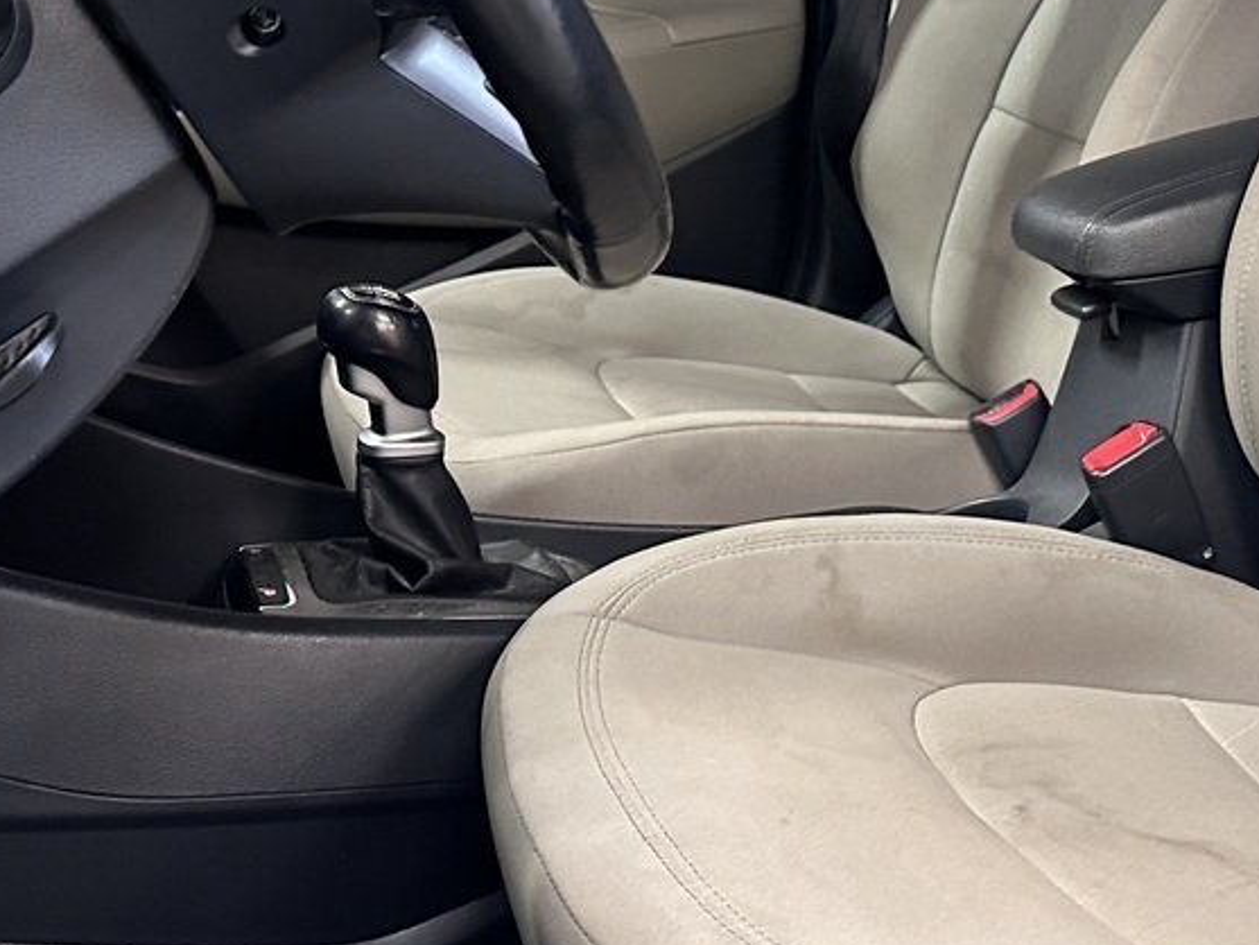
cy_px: 136
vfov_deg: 23.2
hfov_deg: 30.9
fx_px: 2255
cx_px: 877
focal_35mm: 62
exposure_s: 1/50
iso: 500
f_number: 1.78
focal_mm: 6.86
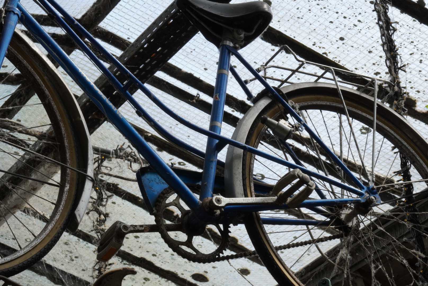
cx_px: 214
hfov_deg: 19.4
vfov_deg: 13.1
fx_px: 1249
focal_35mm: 105
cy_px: 143
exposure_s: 1/125
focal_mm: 70
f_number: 22
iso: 1000
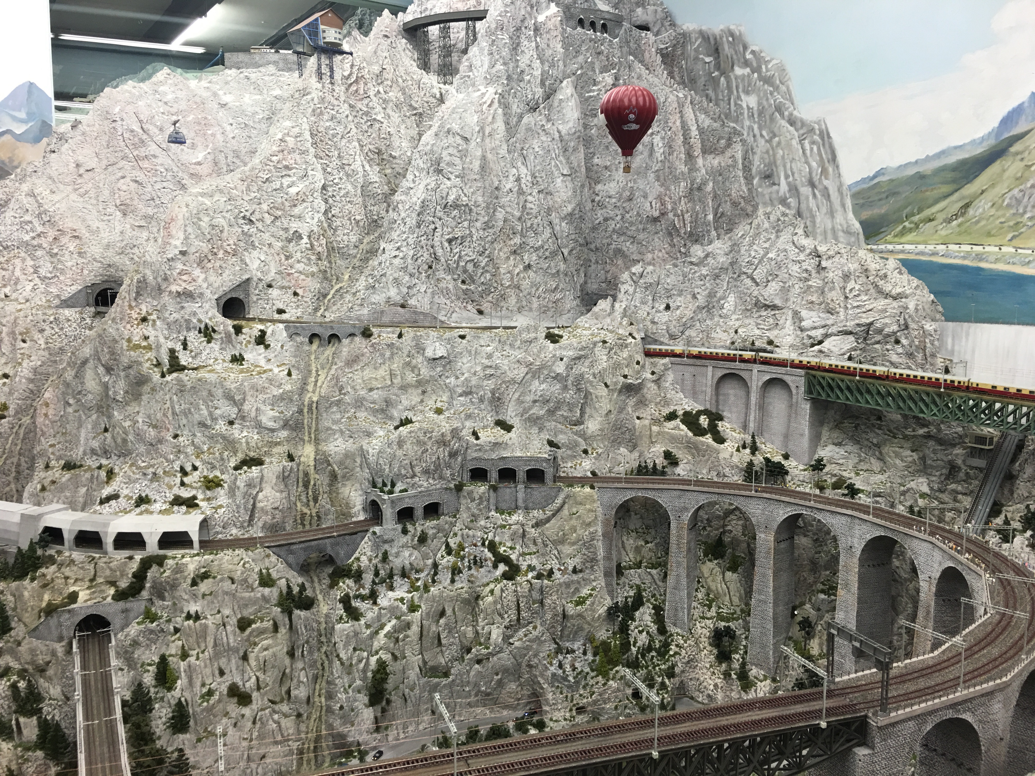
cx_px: 518
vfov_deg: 48.2
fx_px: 867
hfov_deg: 61.7
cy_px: 388
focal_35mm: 29
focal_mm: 4.15
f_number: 2.2
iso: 40
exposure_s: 1/33
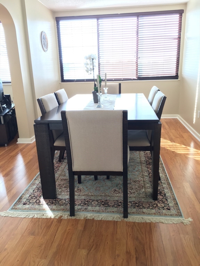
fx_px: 223
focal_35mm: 29
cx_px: 100
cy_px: 133
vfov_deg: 61.7
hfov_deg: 48.2
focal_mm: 4.15
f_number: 2.2
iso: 50
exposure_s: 1/30
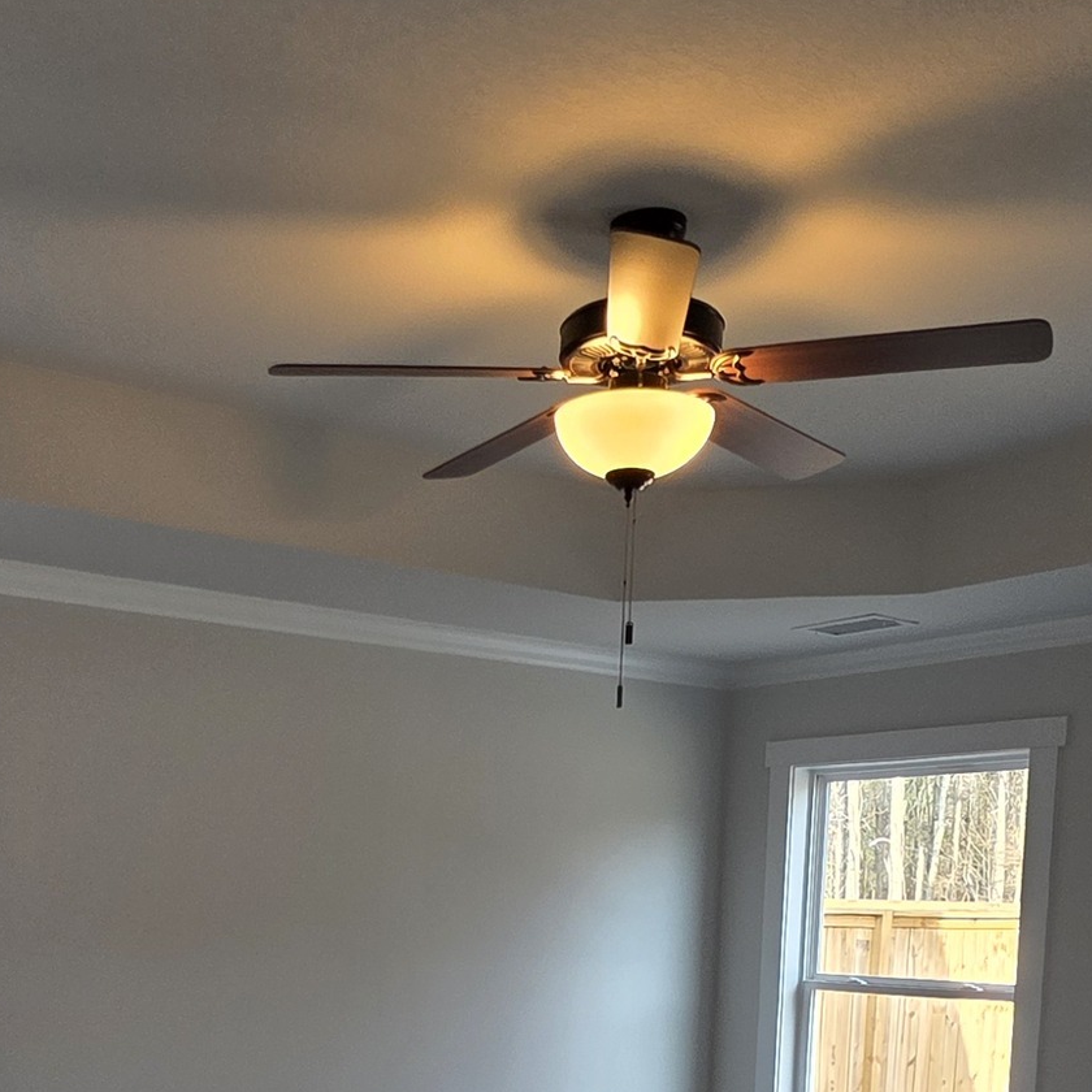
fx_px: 1499
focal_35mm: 42
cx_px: 256
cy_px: 1022
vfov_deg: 37.0
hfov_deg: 38.8
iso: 64
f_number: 1.9
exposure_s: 1/120
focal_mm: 2.2
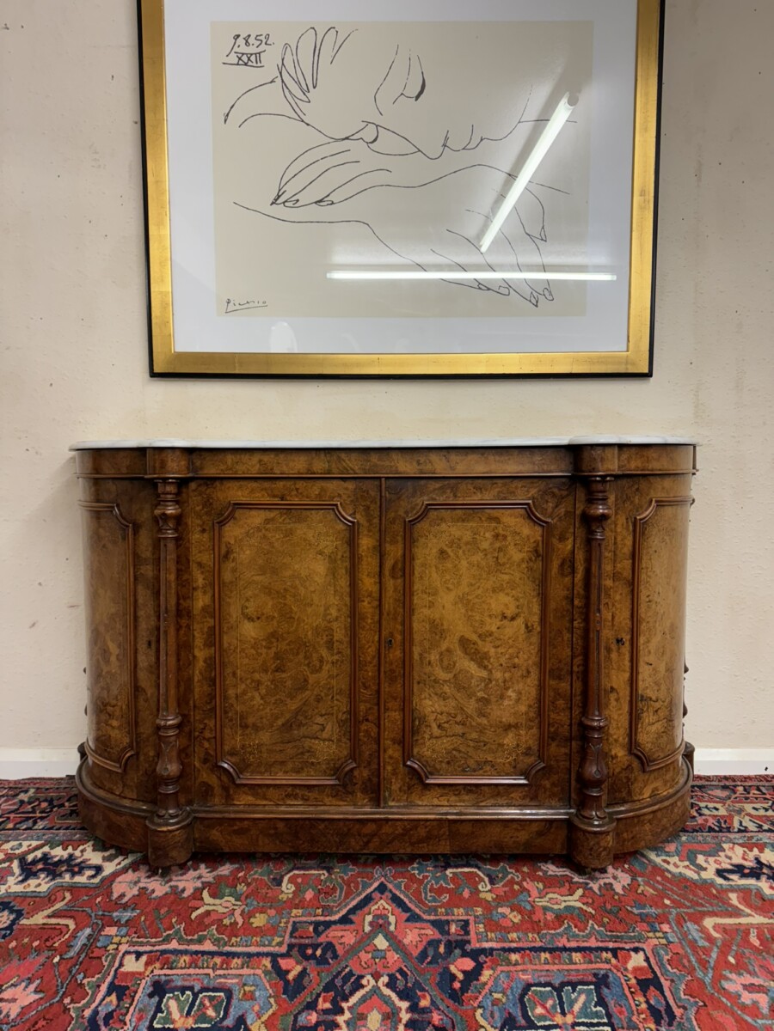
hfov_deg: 56.8
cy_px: 516
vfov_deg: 71.6
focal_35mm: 24
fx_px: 716
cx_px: 387
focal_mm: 6.76
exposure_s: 1/100
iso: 200
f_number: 1.78
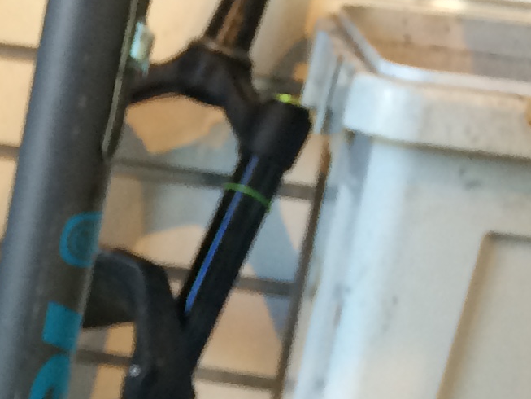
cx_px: -475
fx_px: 2225
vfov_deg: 9.8
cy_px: 673
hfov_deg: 12.3
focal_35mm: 145
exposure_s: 1/33
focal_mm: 4.15
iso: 50
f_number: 2.2
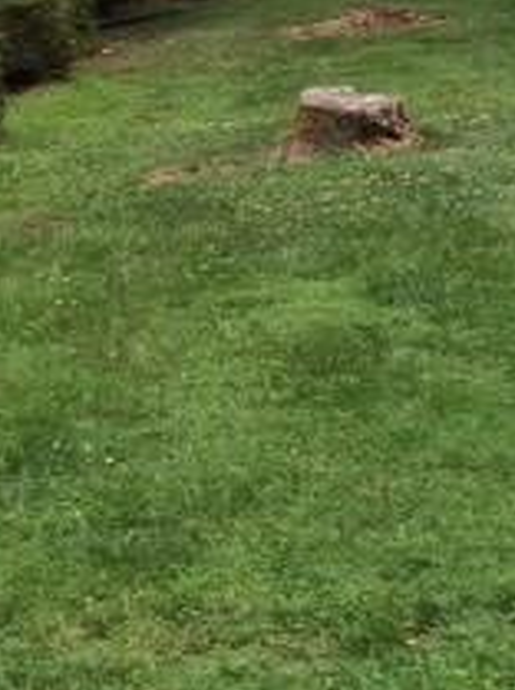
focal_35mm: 89
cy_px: -66
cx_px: -30
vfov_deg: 21.0
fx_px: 1771
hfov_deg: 16.1
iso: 32
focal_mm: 4.15
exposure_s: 1/838
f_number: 2.2
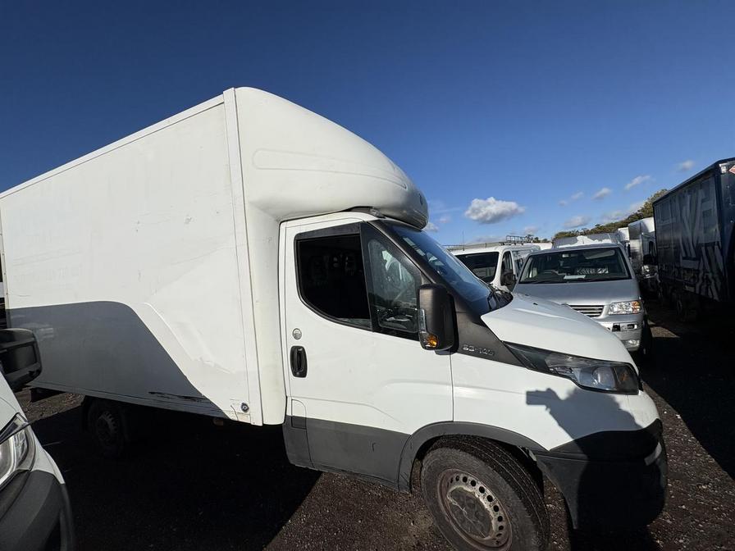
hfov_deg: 102.1
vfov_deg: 85.7
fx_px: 297
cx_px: 368
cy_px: 276
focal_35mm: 14
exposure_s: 1/6135
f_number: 2.2
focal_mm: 2.22
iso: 50
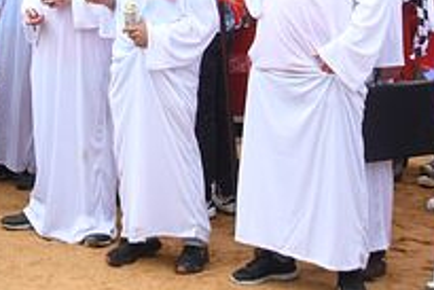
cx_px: -8
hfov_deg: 18.4
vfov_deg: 11.8
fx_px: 1303
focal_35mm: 108
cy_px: -223
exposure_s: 1/250
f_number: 7.1
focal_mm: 26
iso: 400
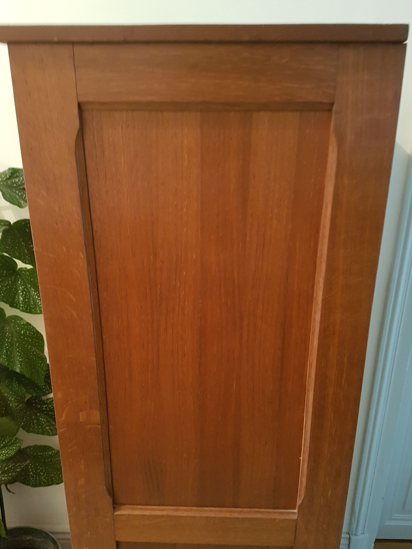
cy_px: 298
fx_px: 476
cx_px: 211
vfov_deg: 59.9
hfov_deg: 46.8
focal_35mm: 30
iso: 250
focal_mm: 4.2
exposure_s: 1/10
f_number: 1.7
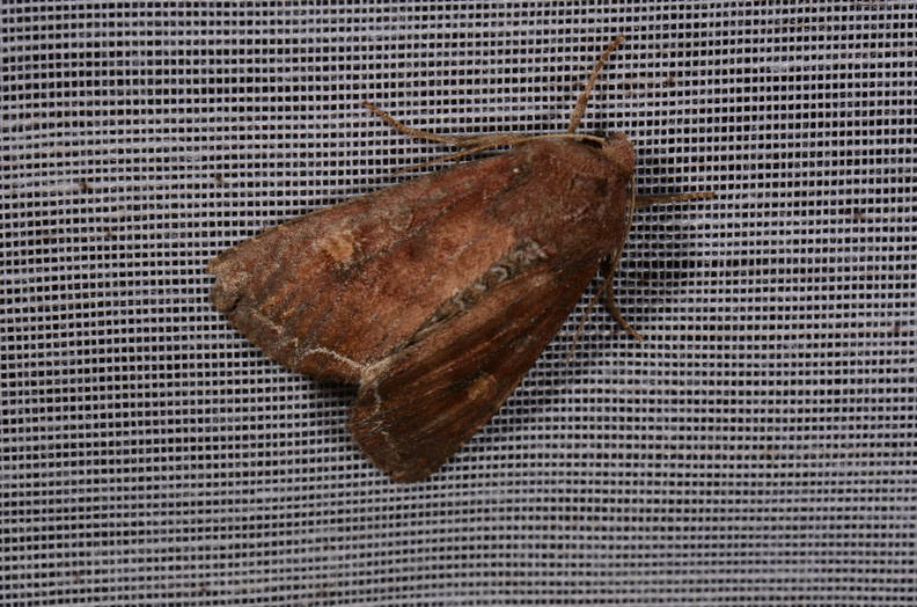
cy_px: 304
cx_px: 458
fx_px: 3240
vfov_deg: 10.7
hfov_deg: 16.1
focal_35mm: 128
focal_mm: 85
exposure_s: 1/60
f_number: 25
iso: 100
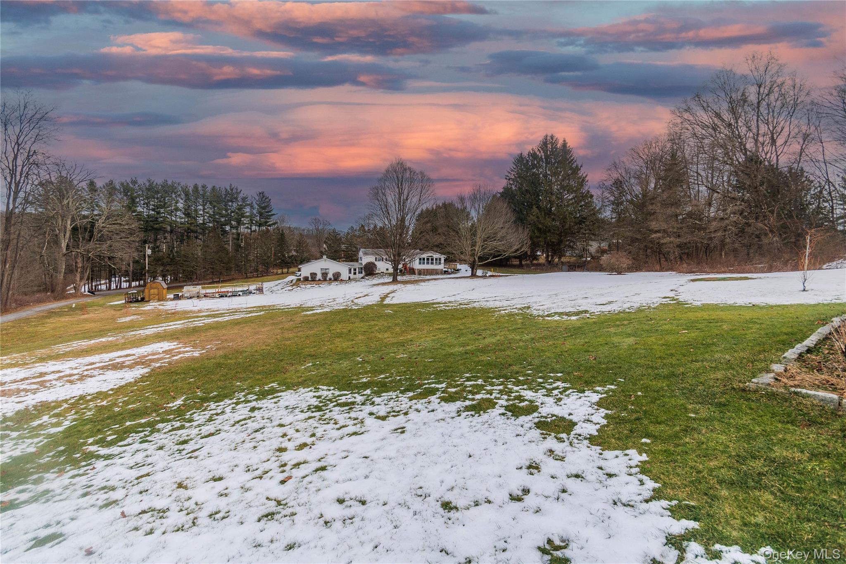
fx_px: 352
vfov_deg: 77.3
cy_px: 282
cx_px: 423
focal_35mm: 15
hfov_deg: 100.4
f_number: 7.1
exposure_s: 1/200
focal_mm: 10
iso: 100
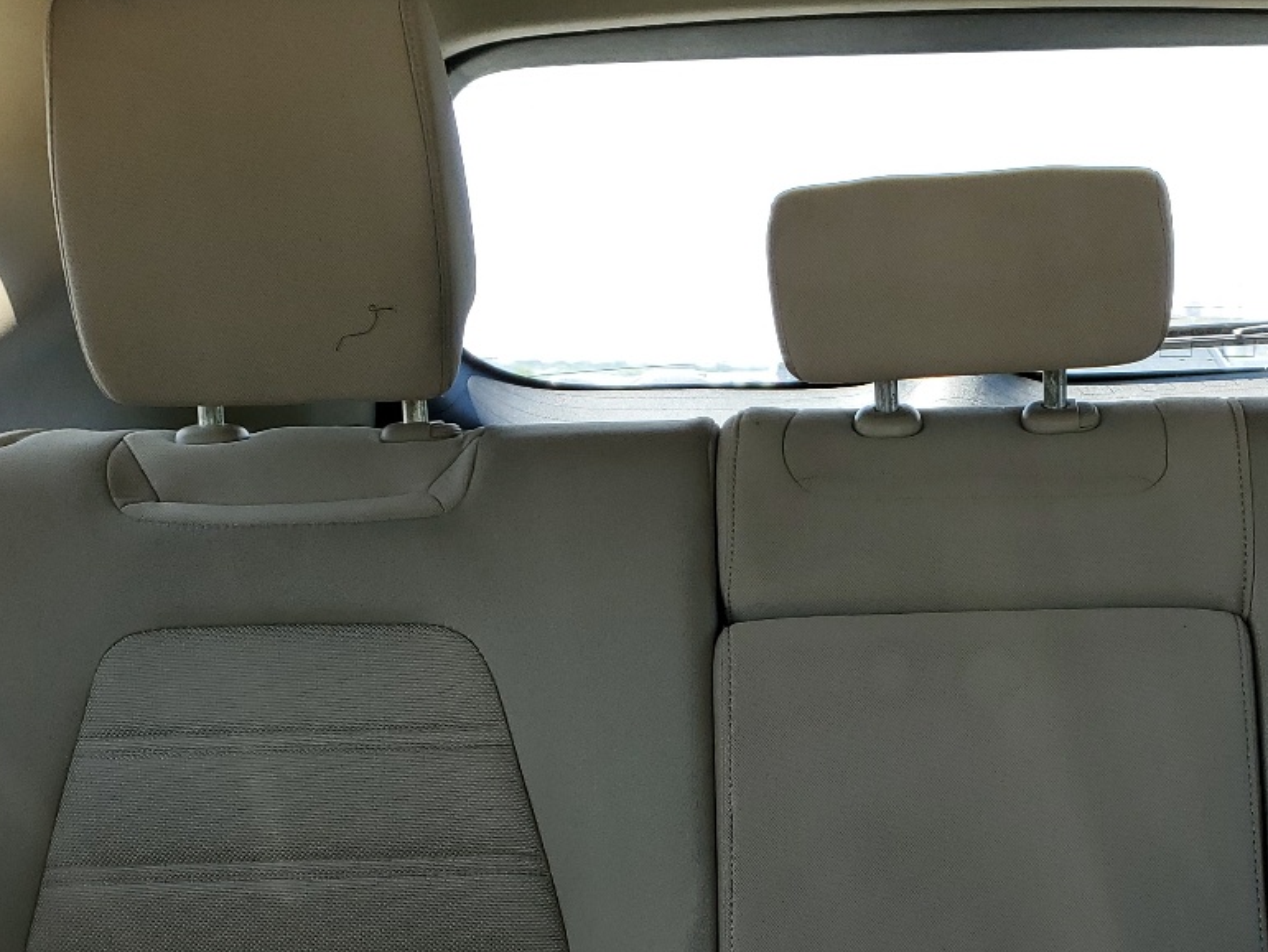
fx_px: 1979
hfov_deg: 34.8
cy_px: 789
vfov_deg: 26.4
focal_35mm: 54
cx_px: 955
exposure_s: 1/192
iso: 50
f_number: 1.5
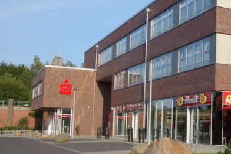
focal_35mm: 60
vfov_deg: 22.6
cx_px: 231
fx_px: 385
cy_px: 83
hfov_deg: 31.0
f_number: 5.6
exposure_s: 1/320
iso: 125
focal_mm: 10.4
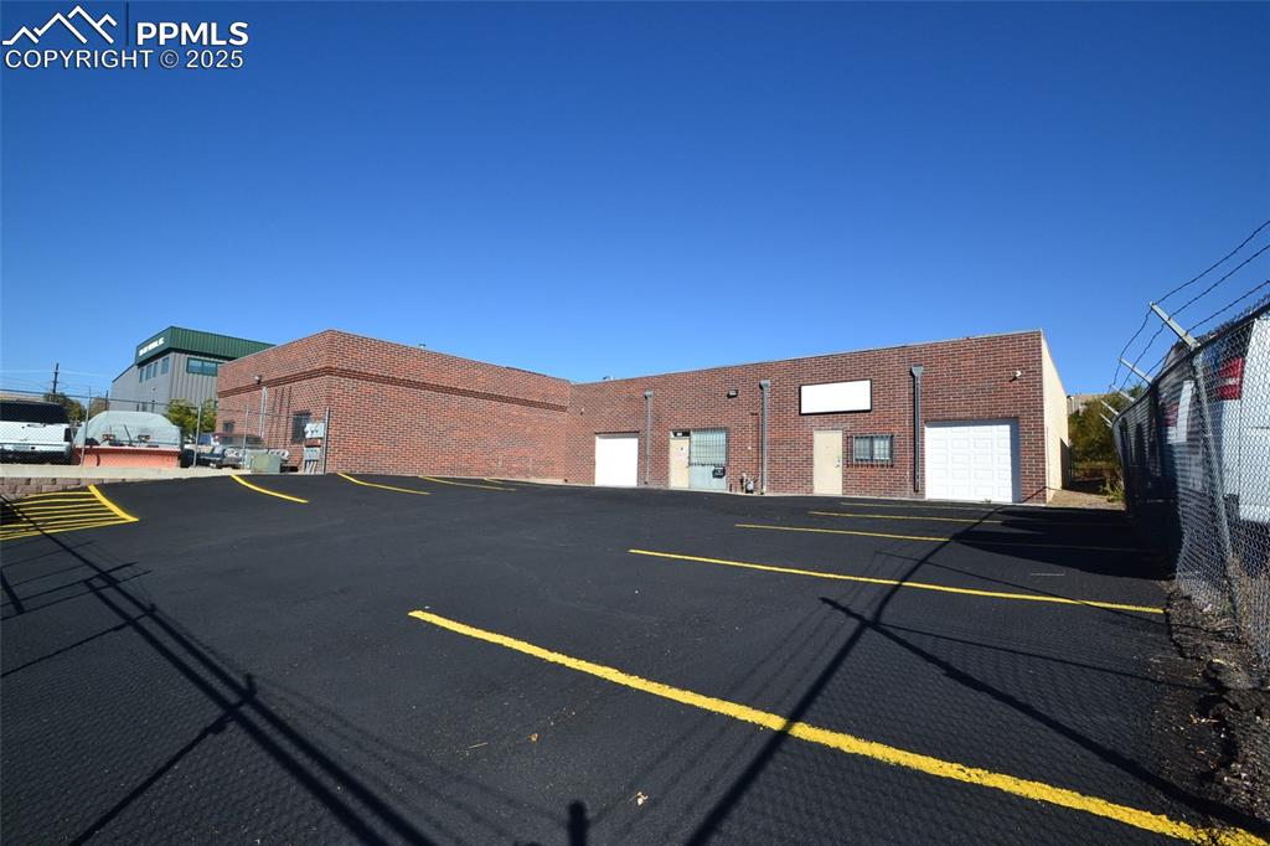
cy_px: 423
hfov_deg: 100.4
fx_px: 529
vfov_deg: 77.3
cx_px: 635
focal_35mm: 15
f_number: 11
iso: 400
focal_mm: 10
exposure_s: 1/400
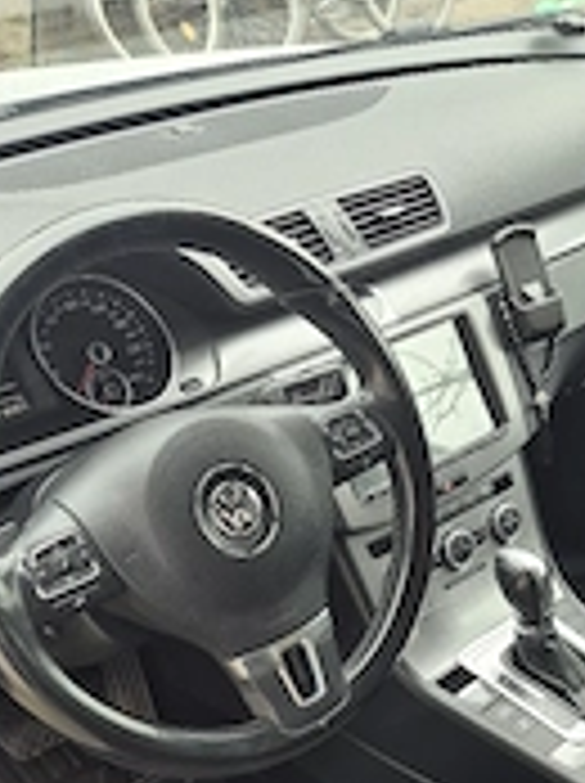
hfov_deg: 27.0
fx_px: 1197
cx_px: 464
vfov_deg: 34.2
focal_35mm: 53
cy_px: 706
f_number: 1.8
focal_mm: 5.4
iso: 64
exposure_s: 1/182
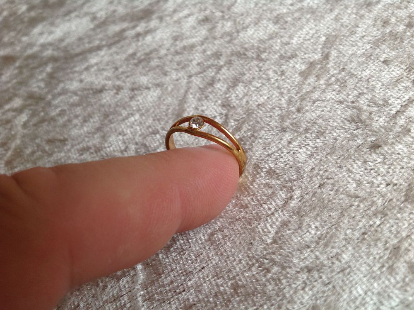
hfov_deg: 52.7
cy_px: 155
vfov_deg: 40.6
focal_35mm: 35
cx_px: 207
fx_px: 418
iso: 50
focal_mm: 4.28
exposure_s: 1/30
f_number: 2.4
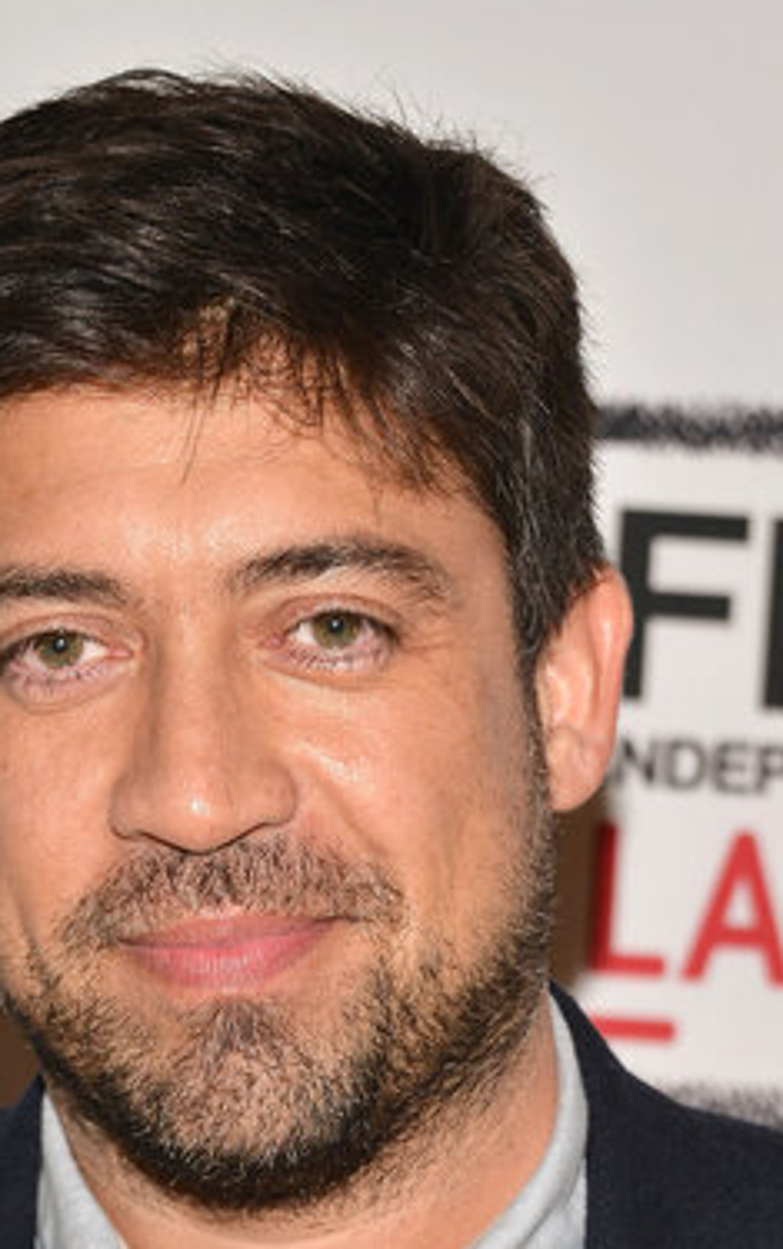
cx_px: 263
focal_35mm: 176
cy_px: 676
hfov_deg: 7.5
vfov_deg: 11.9
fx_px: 5998
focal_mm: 135
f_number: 6.3
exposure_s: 1/160
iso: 640
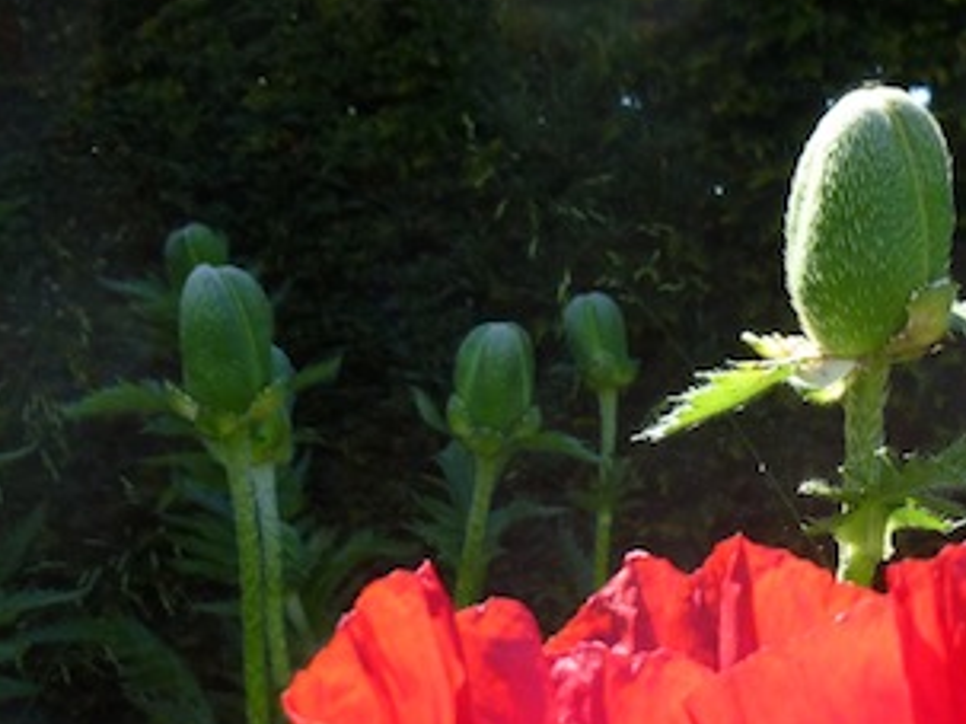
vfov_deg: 22.0
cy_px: 549
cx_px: 807
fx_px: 1841
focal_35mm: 66
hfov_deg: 28.6
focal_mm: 4.5
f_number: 3.1
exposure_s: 1/320
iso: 100
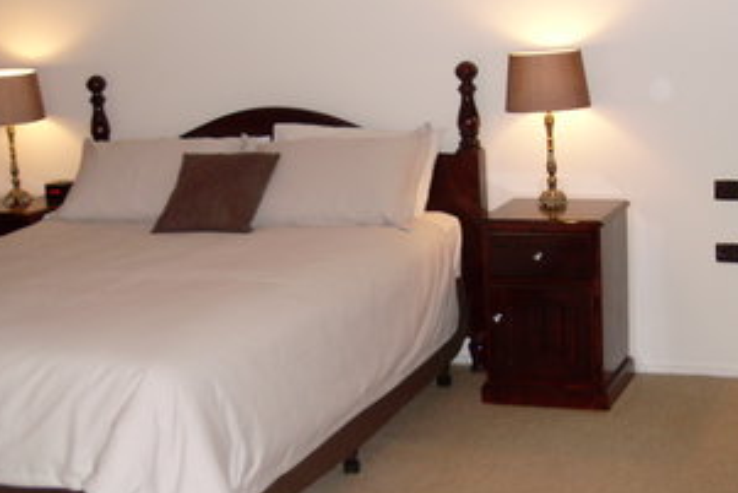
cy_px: 238
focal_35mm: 63
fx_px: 1292
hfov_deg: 31.8
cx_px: 454
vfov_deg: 21.6
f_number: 3
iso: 160
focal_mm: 6.3
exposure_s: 1/45
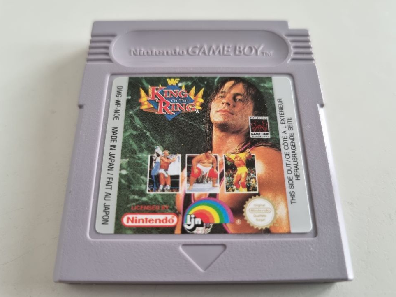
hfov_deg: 65.3
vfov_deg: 51.3
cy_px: 153
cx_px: 197
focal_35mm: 27
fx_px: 309
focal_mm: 5.4
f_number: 1.8
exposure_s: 1/50
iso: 400
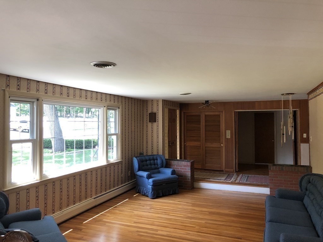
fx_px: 261
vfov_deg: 49.7
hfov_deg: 63.4
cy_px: 121
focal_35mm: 28
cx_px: 162
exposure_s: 1/30
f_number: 1.8
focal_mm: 3.99
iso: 32
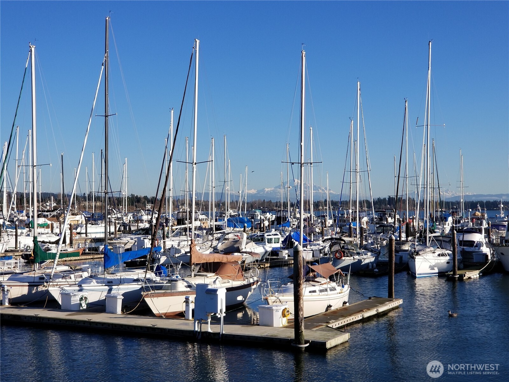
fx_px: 765
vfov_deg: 28.0
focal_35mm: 52
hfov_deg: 36.8
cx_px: 254
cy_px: 191
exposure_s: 1/1045
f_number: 2.4
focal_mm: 6
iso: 25
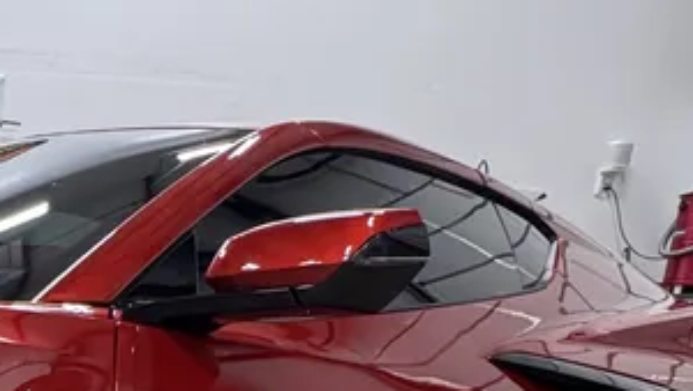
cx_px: -118
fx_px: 1121
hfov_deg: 29.9
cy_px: 592
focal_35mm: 61
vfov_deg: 17.6
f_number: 2.2
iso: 320
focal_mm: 2.22
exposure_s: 1/60
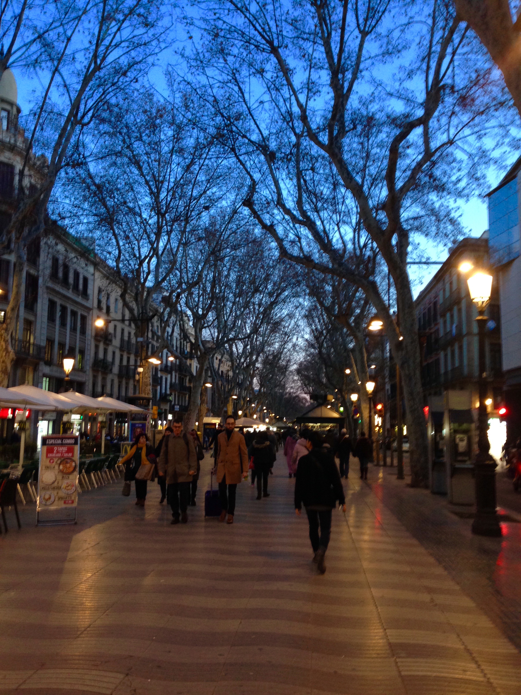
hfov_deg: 42.9
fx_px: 662
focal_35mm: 33
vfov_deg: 55.4
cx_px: 260
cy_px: 348
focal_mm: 4.12
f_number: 2.4
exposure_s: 1/20
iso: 125
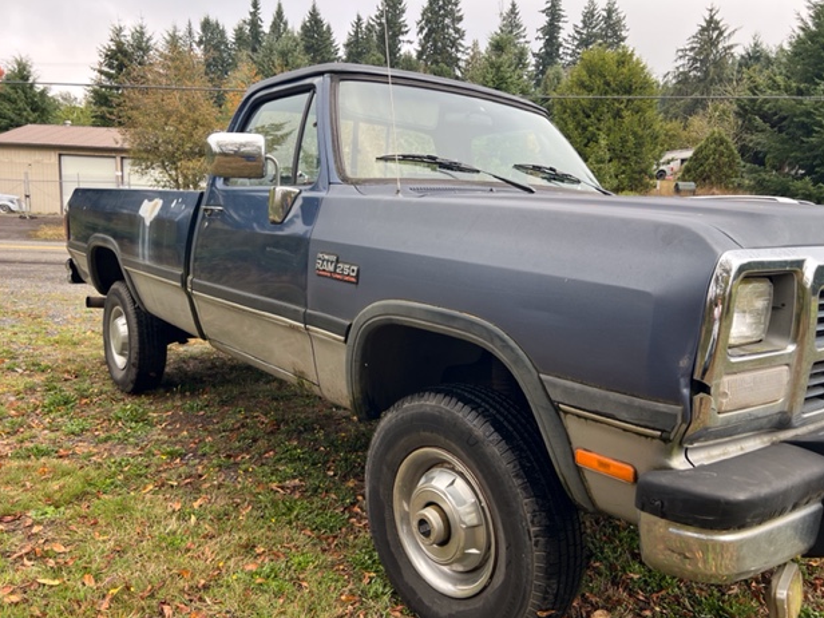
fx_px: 643
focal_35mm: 27
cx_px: 405
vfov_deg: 51.3
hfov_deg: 65.3
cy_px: 318
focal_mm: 5.7
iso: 50
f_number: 1.5
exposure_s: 1/687
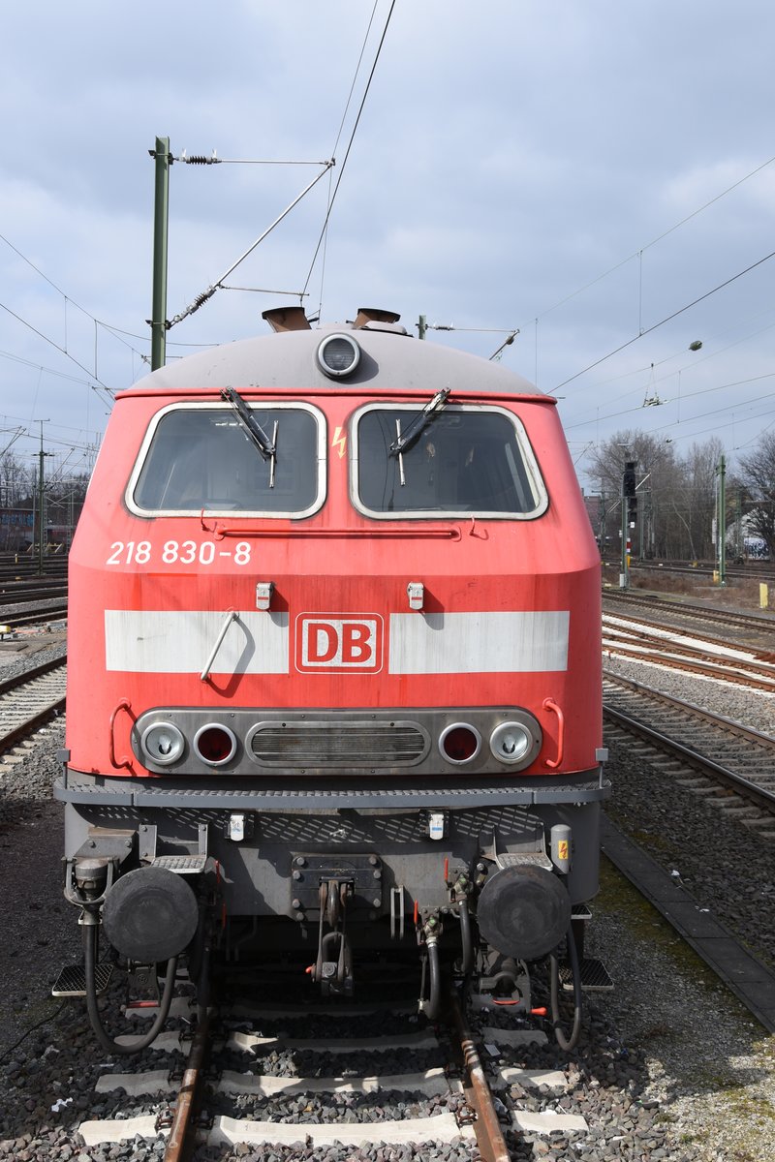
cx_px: 388
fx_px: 1259
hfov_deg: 34.2
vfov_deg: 49.6
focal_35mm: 39
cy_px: 581
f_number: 8
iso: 100
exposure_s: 1/250
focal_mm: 26
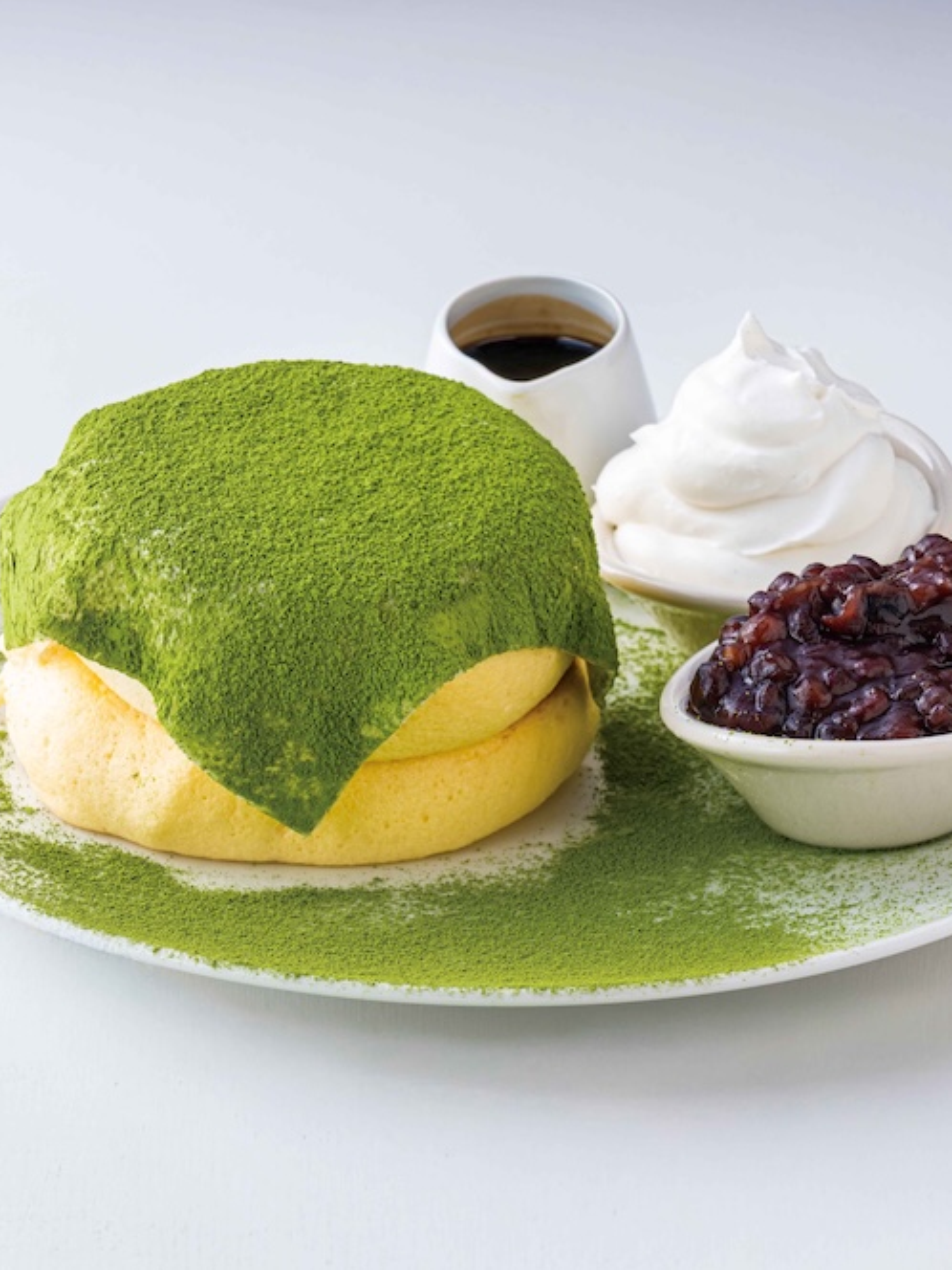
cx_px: 497
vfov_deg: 13.0
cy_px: 634
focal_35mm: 152
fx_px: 5574
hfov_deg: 9.8
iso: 64
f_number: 16
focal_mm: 105
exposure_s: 1/125
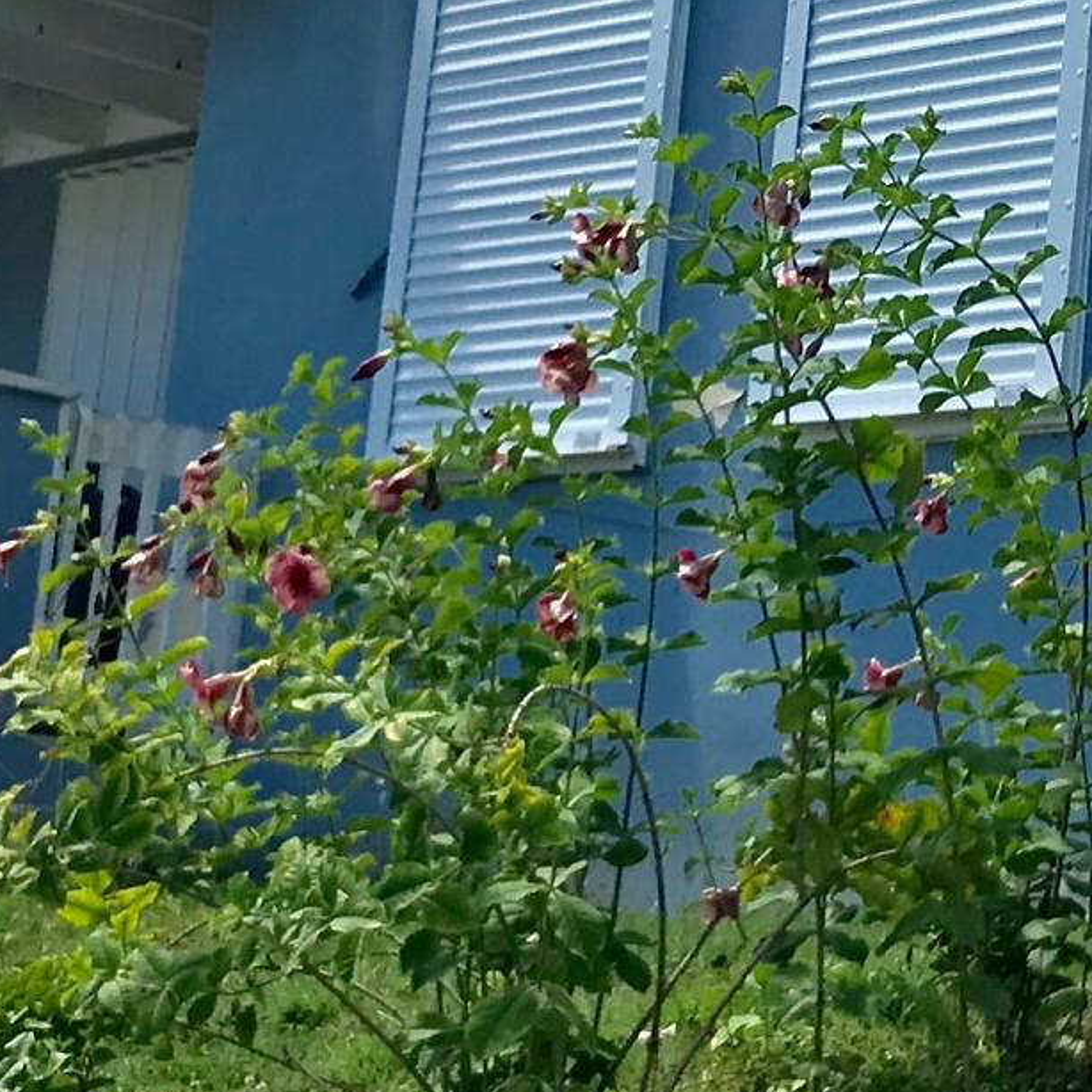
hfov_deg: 14.3
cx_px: 948
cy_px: 117
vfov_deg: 14.3
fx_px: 4319
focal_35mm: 121
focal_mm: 3.99
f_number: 1.8
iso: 20
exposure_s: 1/2398
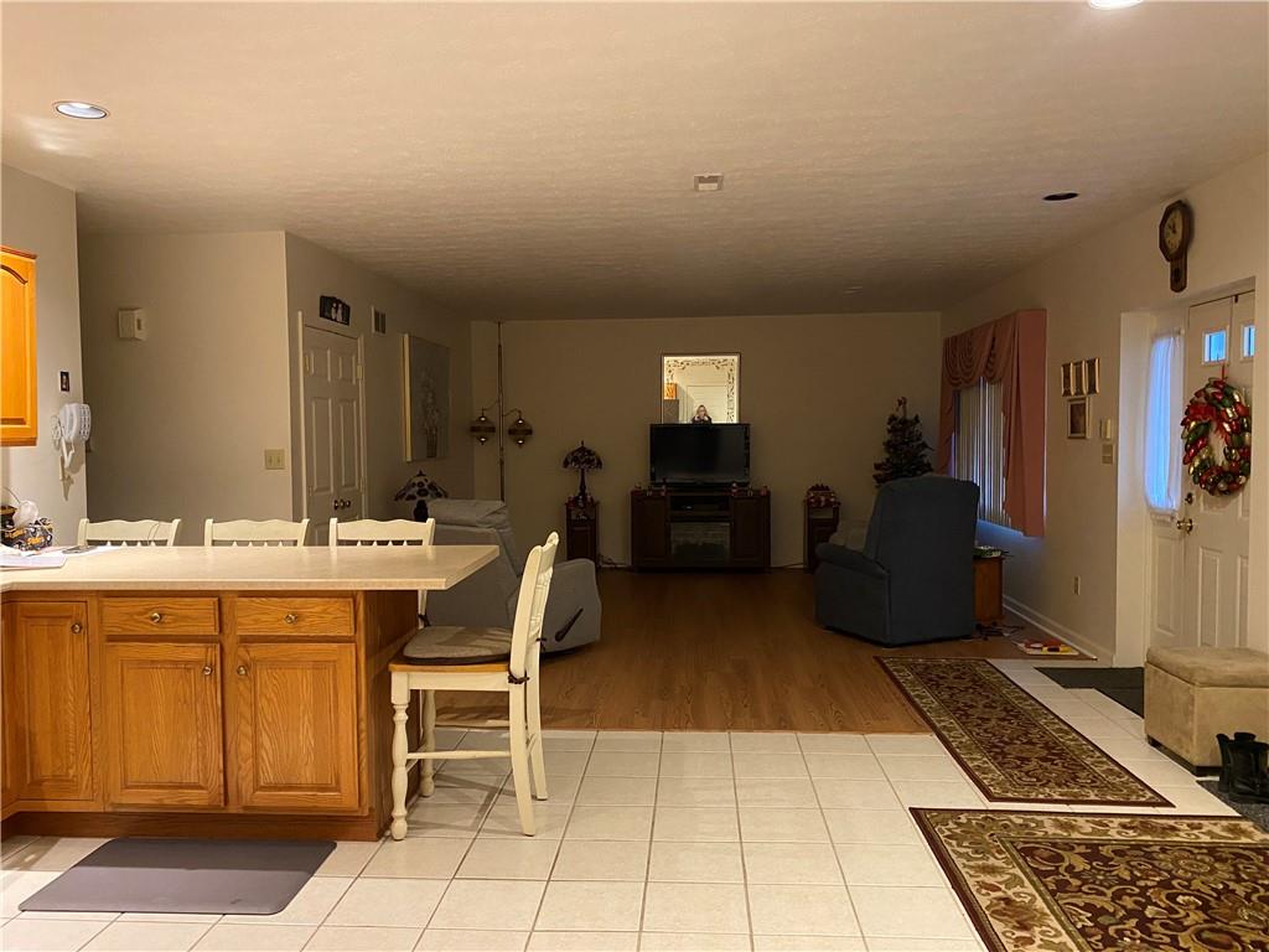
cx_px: 634
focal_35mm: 26
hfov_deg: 67.3
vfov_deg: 53.1
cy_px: 476
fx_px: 953
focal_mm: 4.25
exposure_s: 1/40
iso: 400
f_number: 1.8
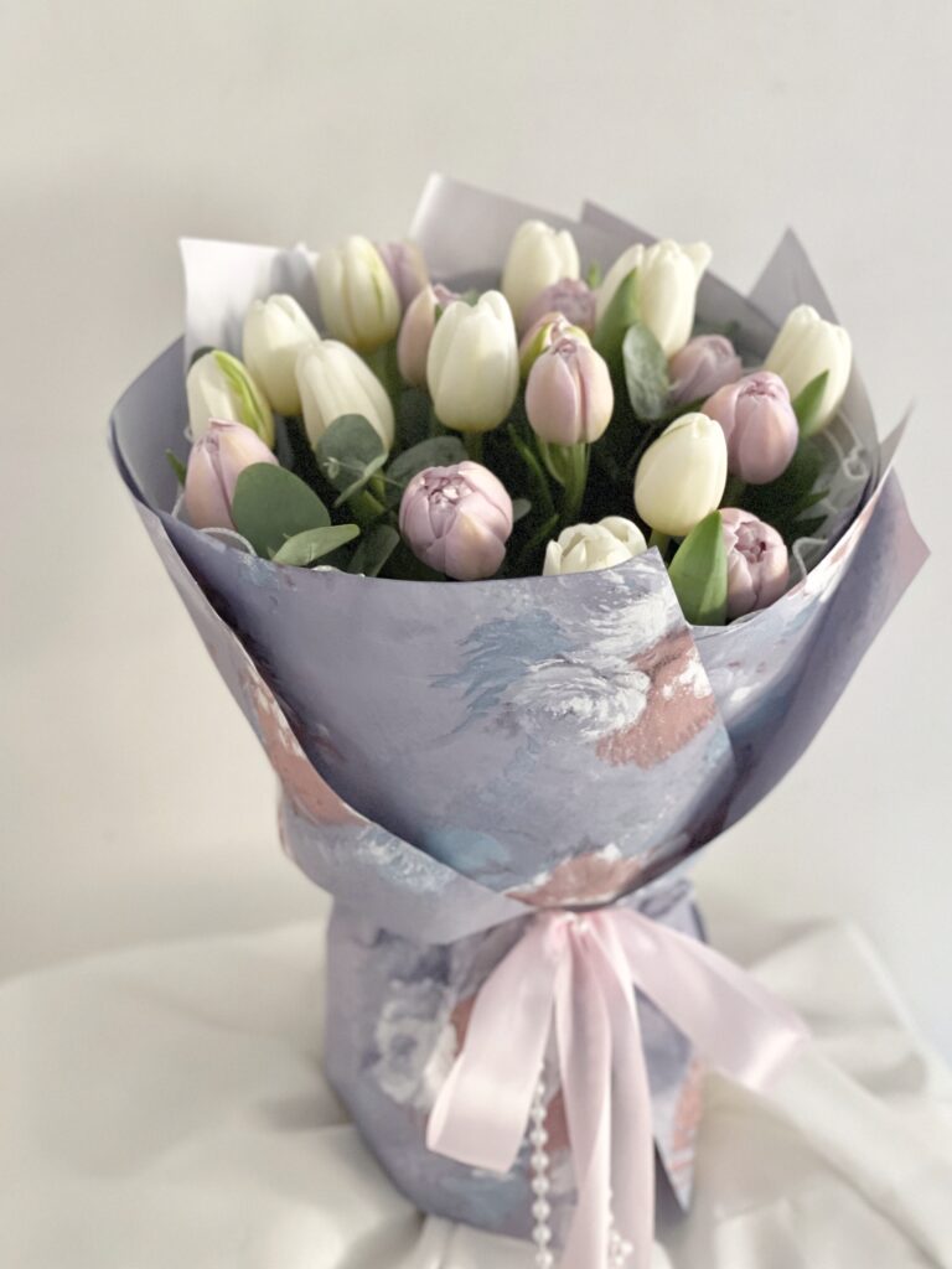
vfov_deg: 30.3
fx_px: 2347
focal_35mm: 64
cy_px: 634
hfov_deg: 22.9
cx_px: 476
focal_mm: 7.5
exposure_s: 1/25
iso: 400
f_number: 2.2
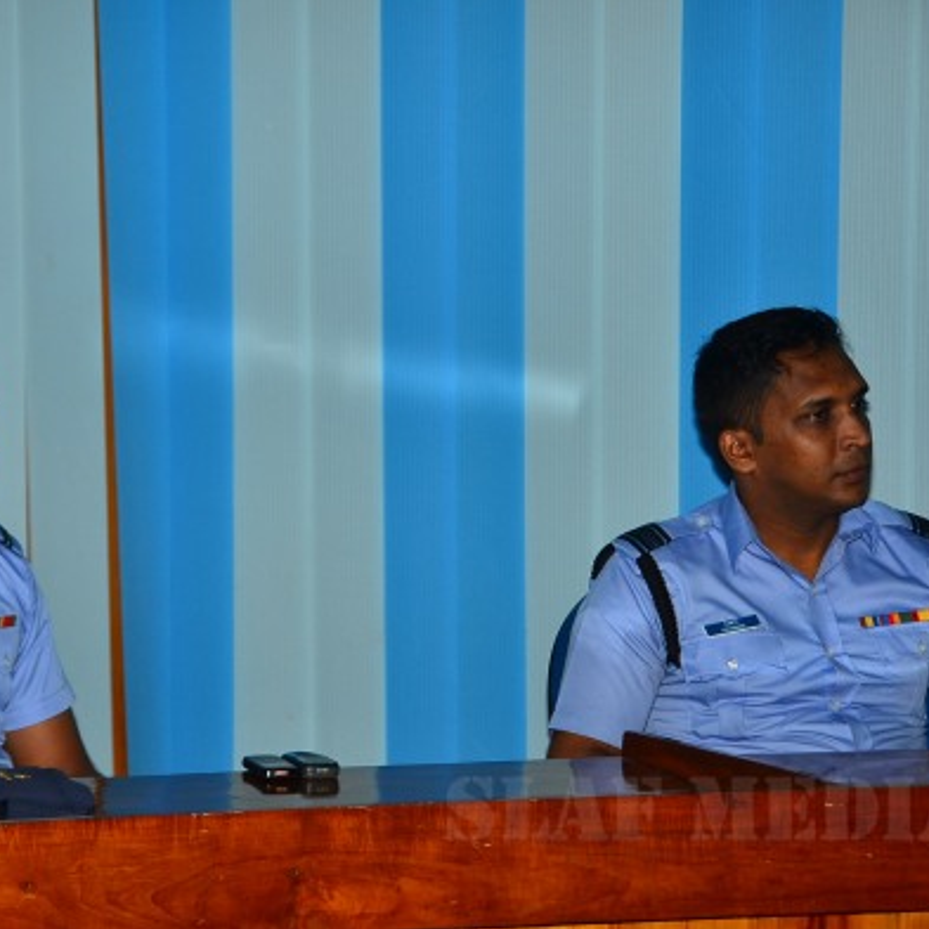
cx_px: 350
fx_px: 4422
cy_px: 462
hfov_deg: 12.0
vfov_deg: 12.0
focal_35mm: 146
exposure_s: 1/80
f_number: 5.6
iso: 250
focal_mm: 75
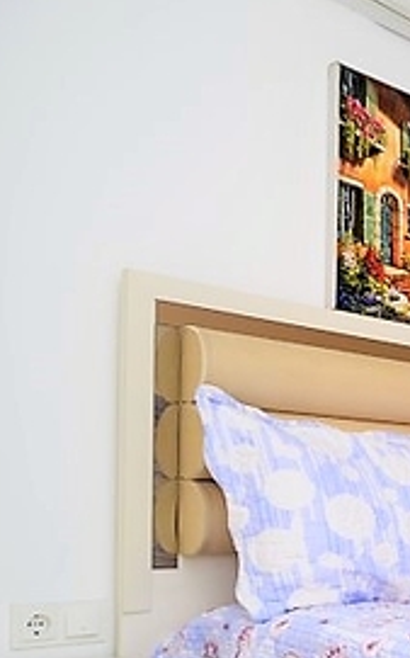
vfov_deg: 39.8
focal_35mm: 49
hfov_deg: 18.1
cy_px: 503
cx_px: 816
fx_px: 877
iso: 100
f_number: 4.5
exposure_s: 1/80
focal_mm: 12
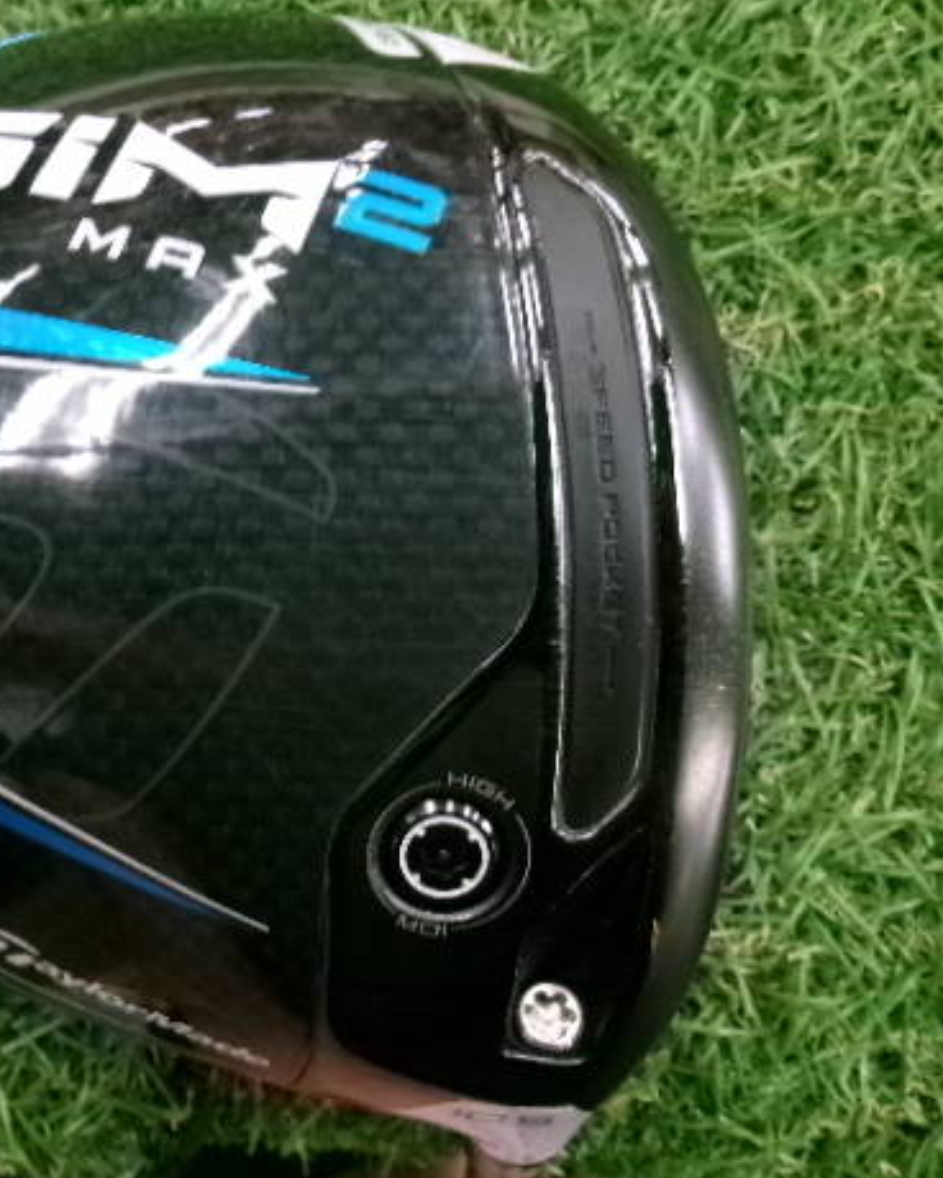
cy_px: 586
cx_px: 269
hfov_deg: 38.4
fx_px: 1326
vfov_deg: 47.9
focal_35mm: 38
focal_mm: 5.1
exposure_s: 1/34
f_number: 3.9
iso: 800
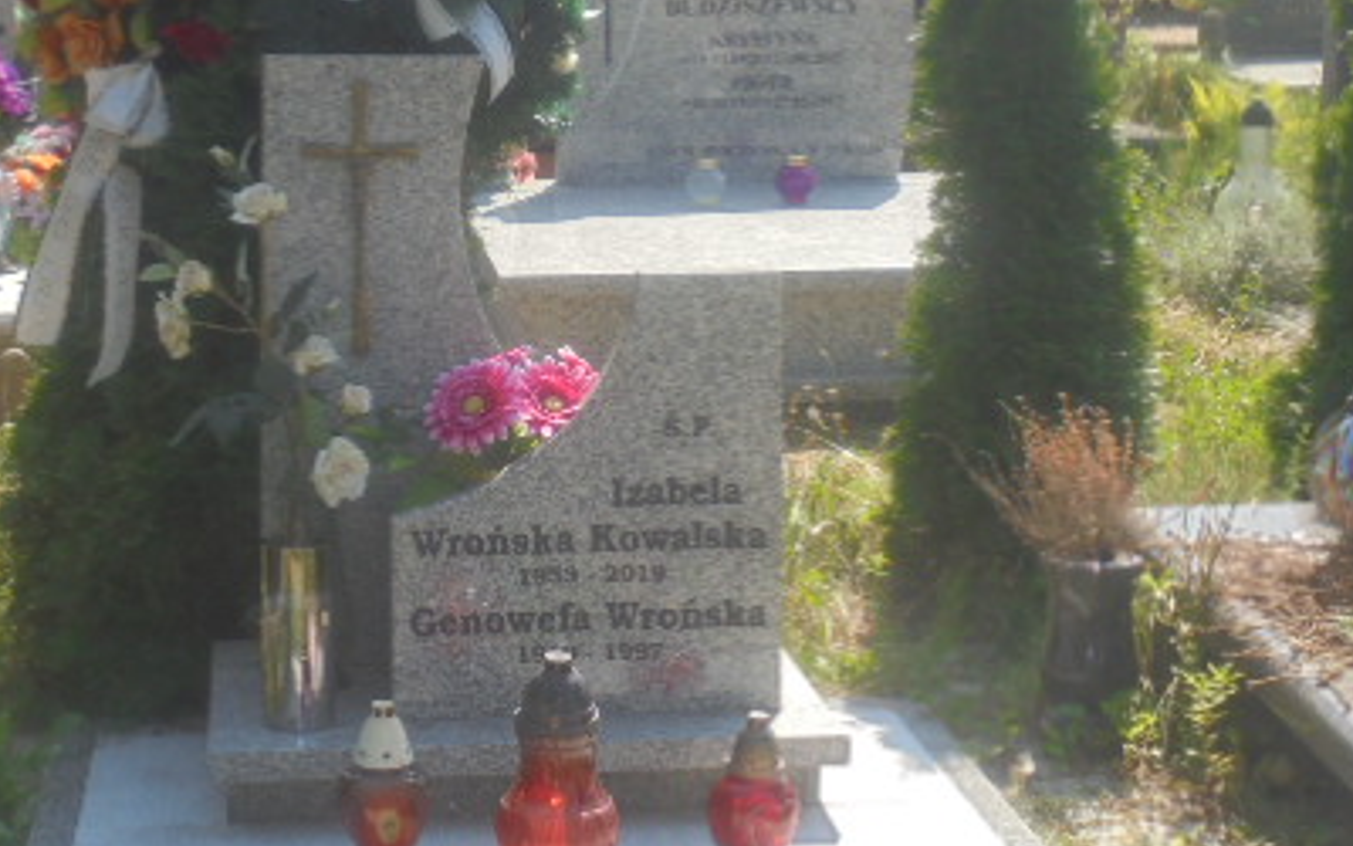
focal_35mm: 73
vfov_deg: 17.8
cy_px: 338
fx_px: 2692
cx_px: 504
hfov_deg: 28.1
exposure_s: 1/320
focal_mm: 7.8
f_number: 4.5
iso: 100
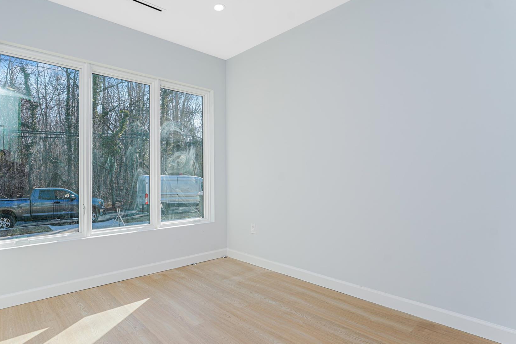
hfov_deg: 82.9
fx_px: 287
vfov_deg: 61.9
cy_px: 173
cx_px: 204
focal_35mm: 20
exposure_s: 1/80
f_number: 6.3
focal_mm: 16
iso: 100
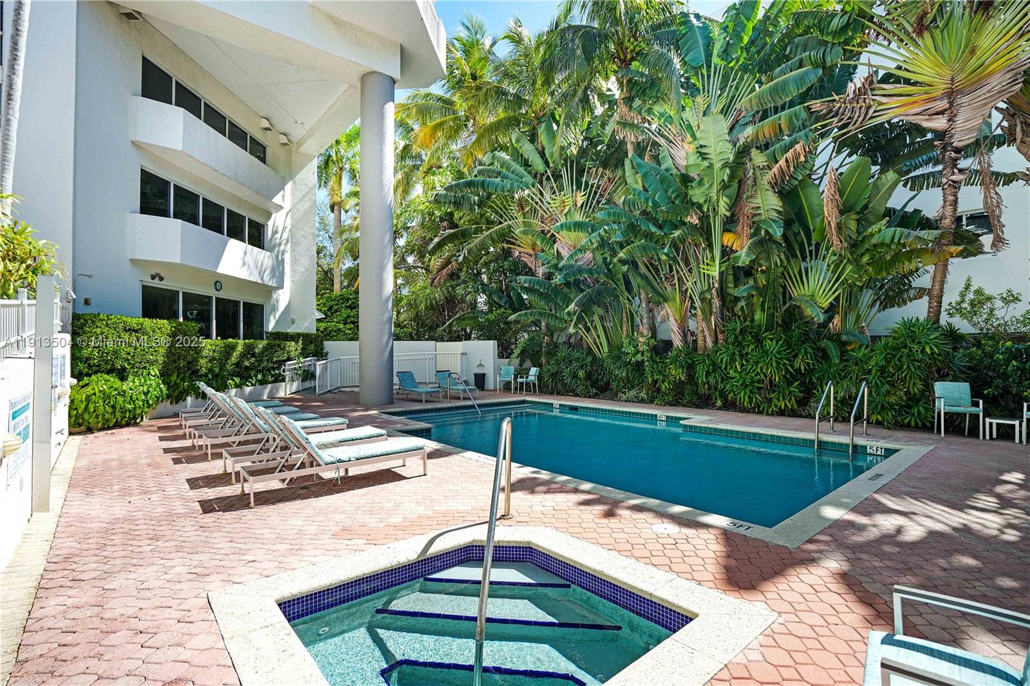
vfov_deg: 73.7
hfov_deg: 96.7
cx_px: 515
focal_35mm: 16
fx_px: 458
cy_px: 343
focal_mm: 16
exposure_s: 1/250
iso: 200
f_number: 4
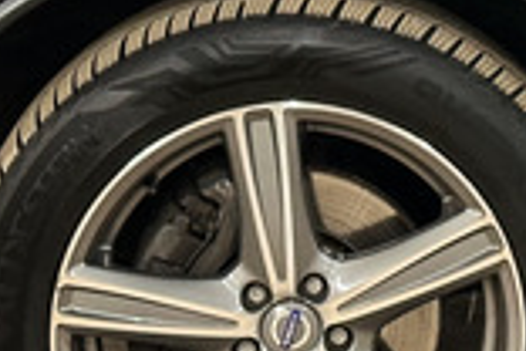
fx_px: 3039
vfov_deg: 6.5
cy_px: -108
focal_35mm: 208
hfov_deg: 9.8
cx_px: 529
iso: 250
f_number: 1.8
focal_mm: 6.86
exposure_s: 1/50
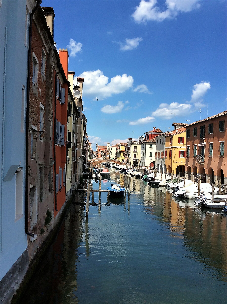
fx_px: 280
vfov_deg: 56.9
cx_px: 114
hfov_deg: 44.1
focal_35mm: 32
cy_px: 152
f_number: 2.4
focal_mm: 3.3
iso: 32
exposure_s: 1/1590
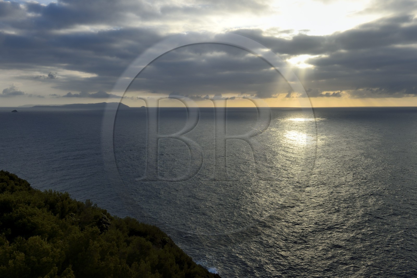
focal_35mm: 32
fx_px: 370
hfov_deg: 58.8
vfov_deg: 41.0
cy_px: 139
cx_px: 208
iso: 200
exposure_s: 1/250
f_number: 14
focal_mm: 32
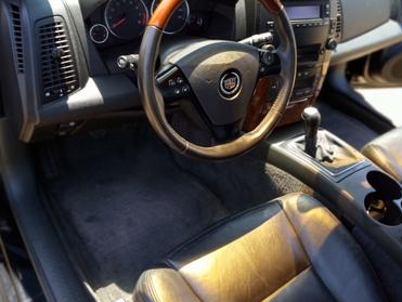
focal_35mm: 38
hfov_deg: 48.9
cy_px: 102
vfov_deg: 37.4
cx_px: 204
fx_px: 442
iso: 166
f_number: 2.2
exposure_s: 1/120
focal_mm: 3.42
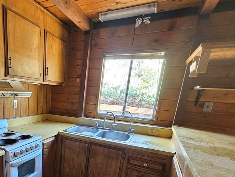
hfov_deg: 71.0
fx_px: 149
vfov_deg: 57.5
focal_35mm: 22
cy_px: 136
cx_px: 57
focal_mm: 2.2
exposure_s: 1/40
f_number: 2.2
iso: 320
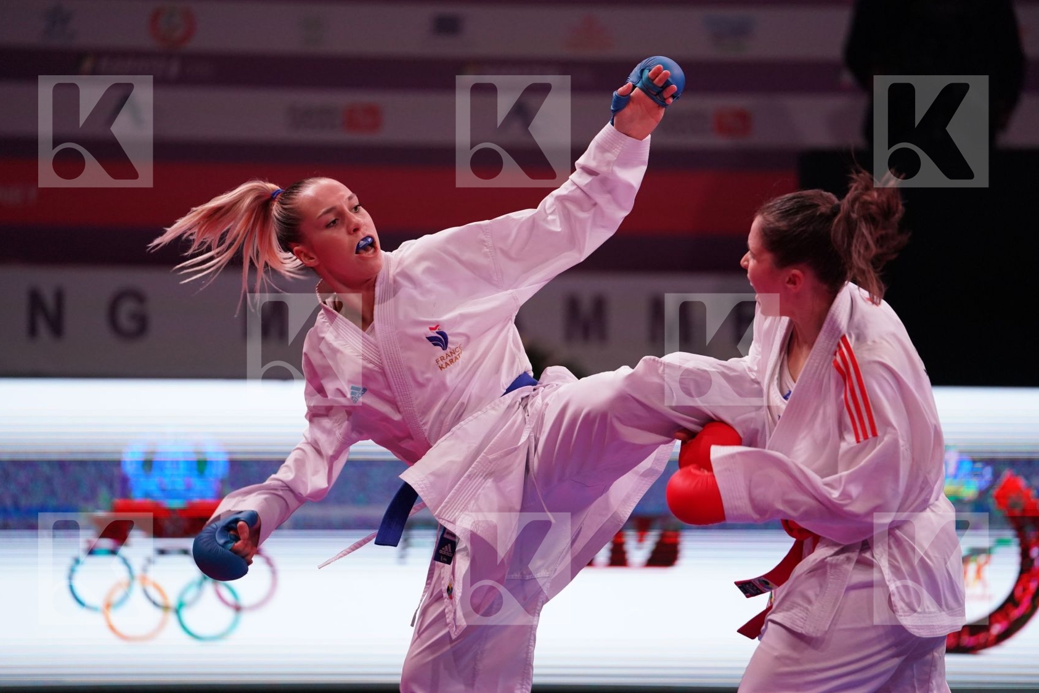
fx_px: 5916
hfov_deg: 10.0
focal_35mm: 205
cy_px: 350
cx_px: 513
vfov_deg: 6.7
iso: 2500
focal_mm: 192
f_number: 2.8
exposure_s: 1/1000
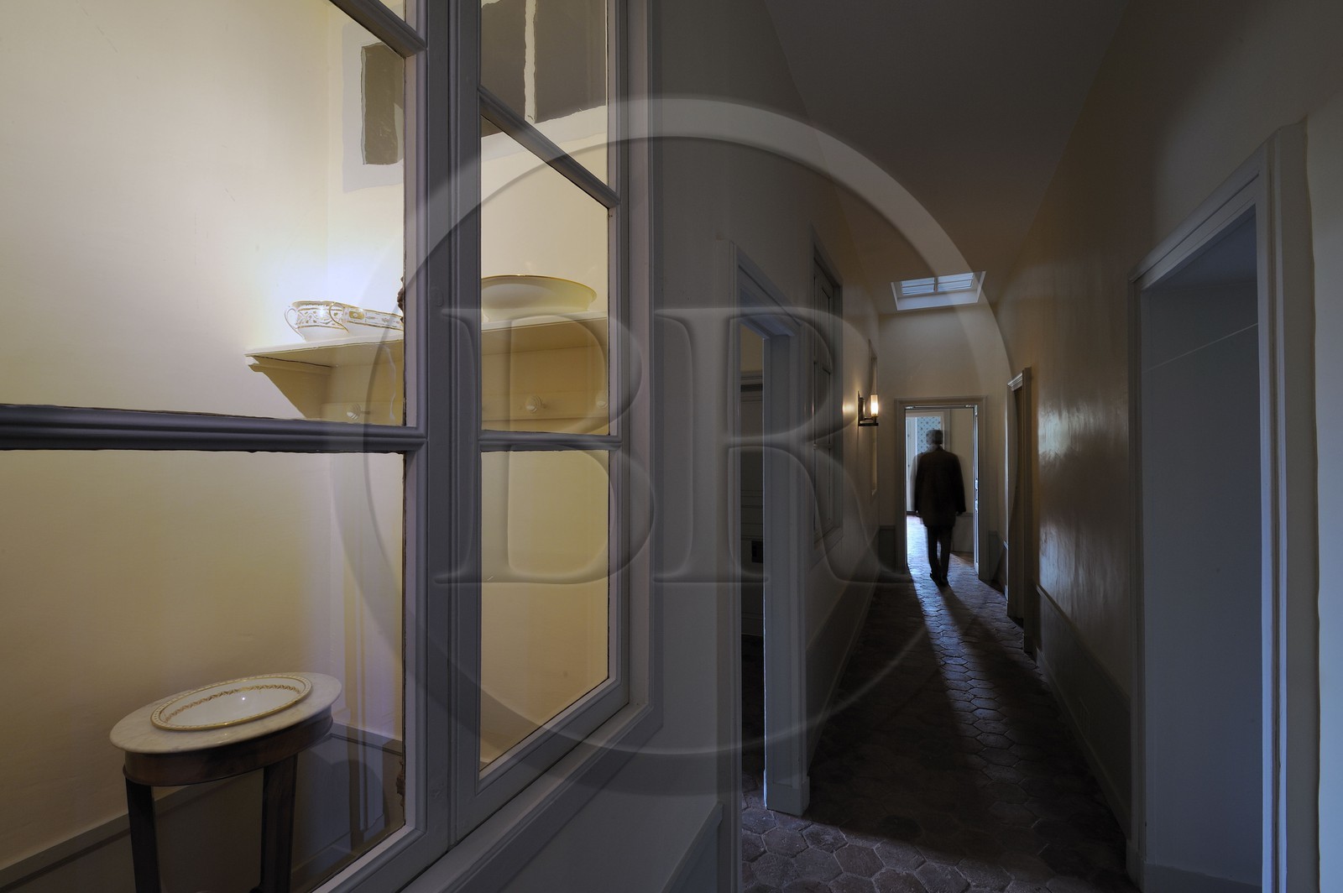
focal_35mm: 16
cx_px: 672
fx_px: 596
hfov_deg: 96.8
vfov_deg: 73.6
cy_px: 446
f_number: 16
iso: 200
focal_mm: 16
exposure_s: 6
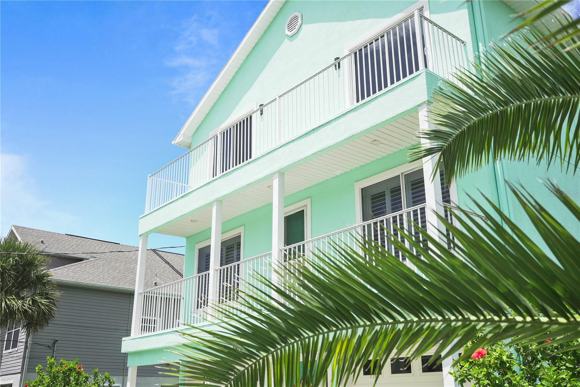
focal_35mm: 35
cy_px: 194
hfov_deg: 54.4
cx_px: 290
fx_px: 564
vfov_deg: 37.9
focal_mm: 35
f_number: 8
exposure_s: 1/125
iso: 80
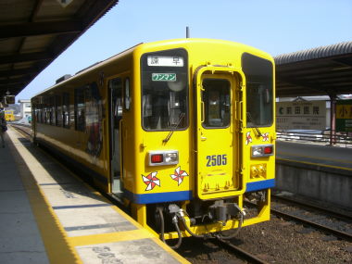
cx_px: 176
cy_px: 132
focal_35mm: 38
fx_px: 386
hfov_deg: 49.0
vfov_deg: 37.7
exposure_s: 1/320
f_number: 4.3
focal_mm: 6.2
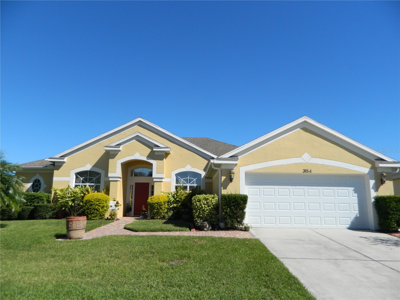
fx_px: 289
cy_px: 150
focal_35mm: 25
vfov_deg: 54.9
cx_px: 200
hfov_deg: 69.4
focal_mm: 4.5
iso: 110
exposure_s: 1/250
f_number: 8.7
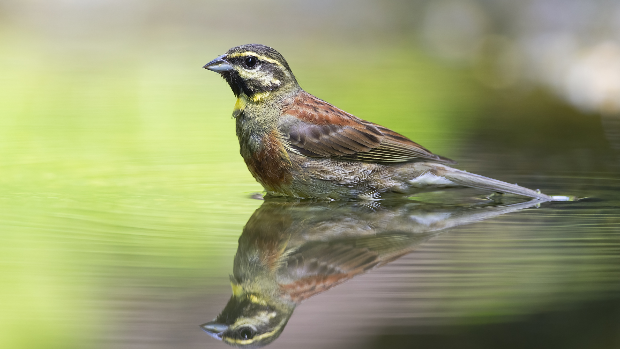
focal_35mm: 629
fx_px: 10340
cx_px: 310
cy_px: 175
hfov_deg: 3.4
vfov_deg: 1.9
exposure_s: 1/400
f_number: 4.5
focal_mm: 600
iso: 2500
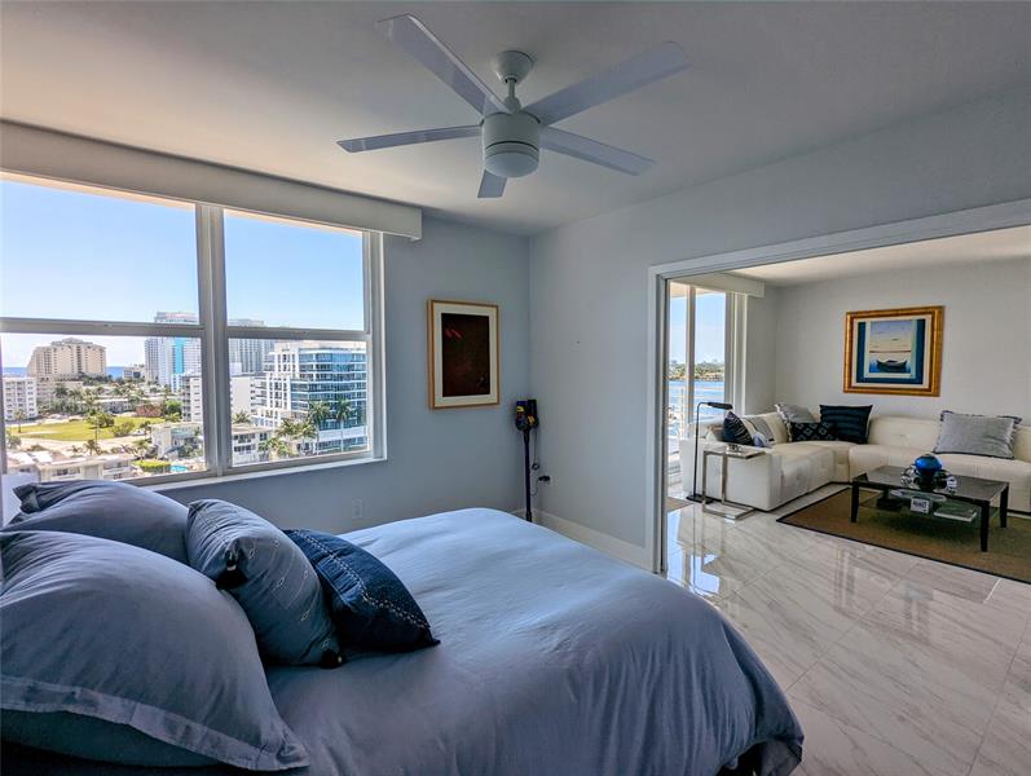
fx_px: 477
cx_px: 516
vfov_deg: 78.2
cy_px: 388
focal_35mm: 16
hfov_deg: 94.4
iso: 51
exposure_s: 1/534
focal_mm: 2.35
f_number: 2.2
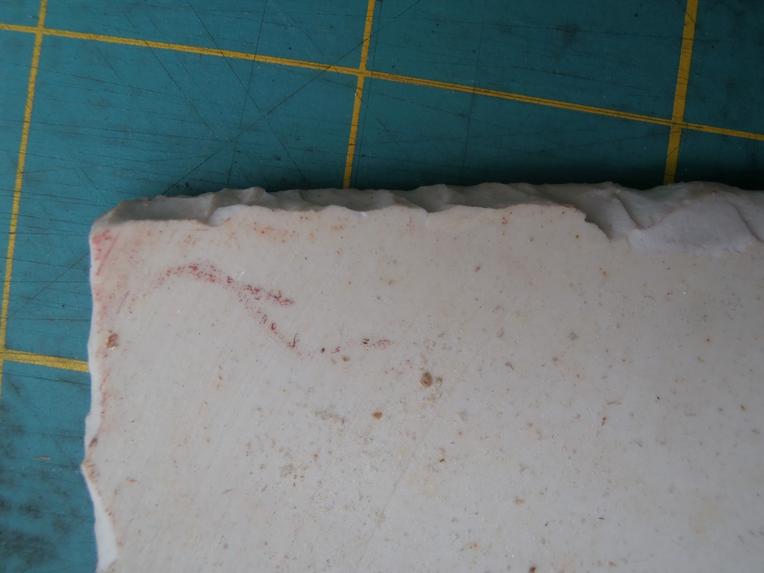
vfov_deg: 42.9
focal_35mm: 33
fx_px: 728
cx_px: 382
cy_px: 286
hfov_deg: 55.4
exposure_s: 1/80
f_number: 3.6
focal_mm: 5.93
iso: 80
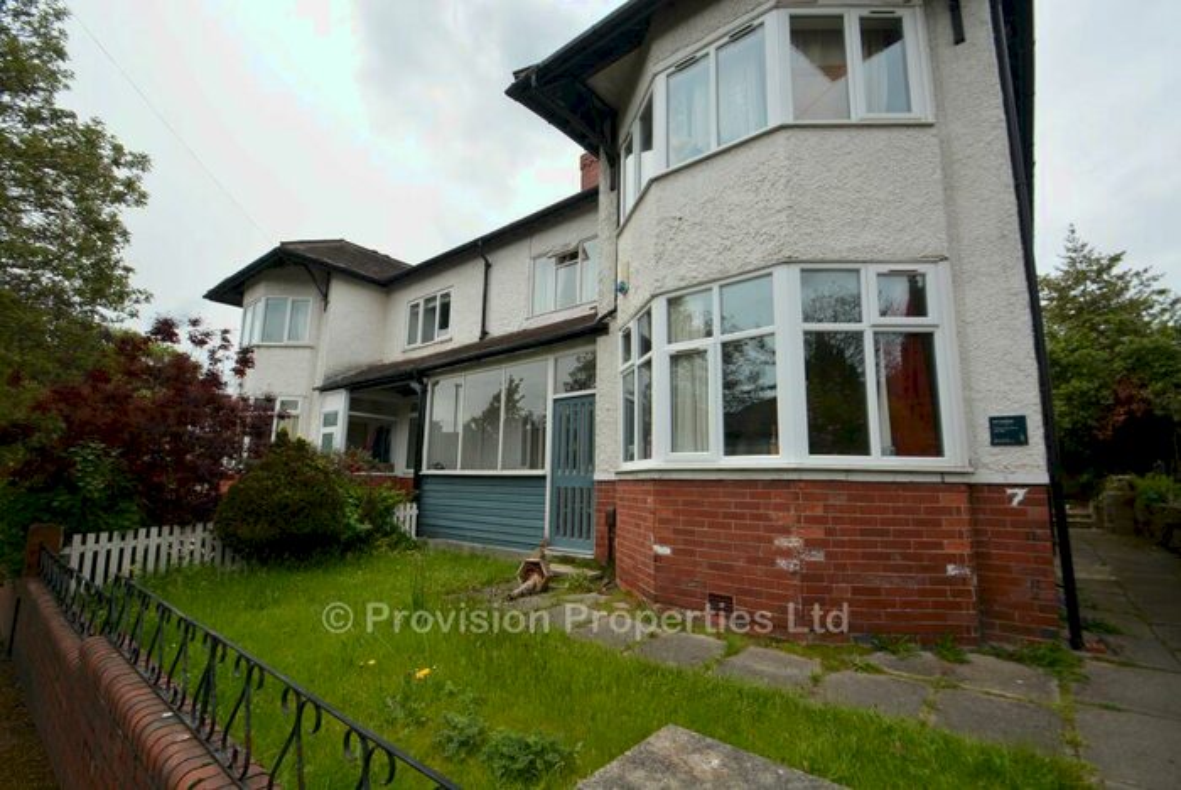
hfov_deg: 100.3
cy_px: 395
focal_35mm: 15
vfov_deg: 77.4
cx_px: 590
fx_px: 492
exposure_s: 1/250
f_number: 8
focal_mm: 10
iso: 180
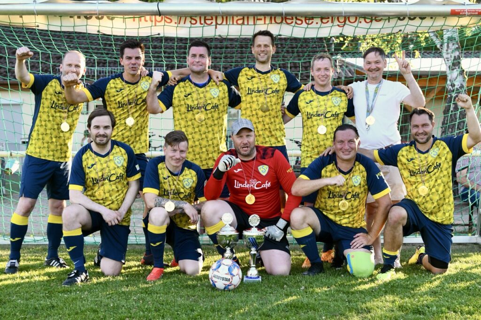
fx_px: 508
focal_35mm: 38
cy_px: 160
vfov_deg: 35.0
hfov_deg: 50.7
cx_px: 240
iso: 1250
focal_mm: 38
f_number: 3.5
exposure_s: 1/1600
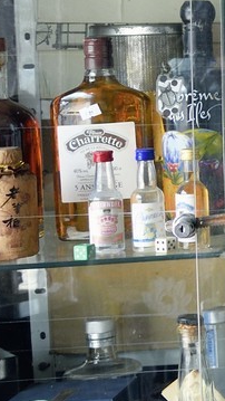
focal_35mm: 112
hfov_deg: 7.9
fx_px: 1188
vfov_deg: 18.8
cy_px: 50
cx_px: 840
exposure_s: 1/60
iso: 800
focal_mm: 24
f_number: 8
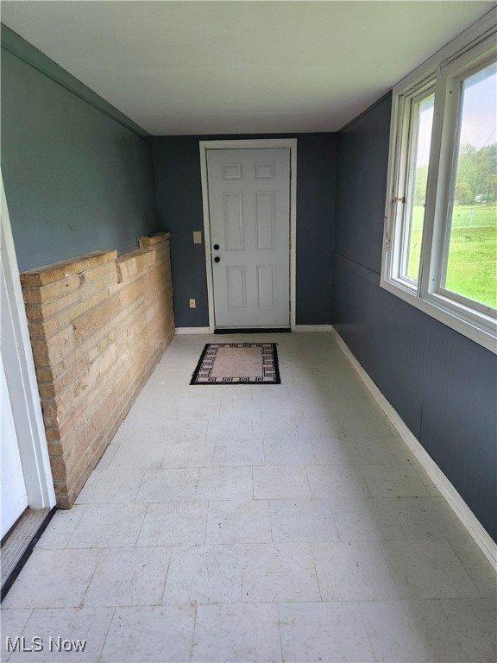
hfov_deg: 58.9
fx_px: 440
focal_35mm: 23
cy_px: 332
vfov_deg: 73.9
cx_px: 248
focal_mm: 5.4
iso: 320
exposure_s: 1/120
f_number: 1.8
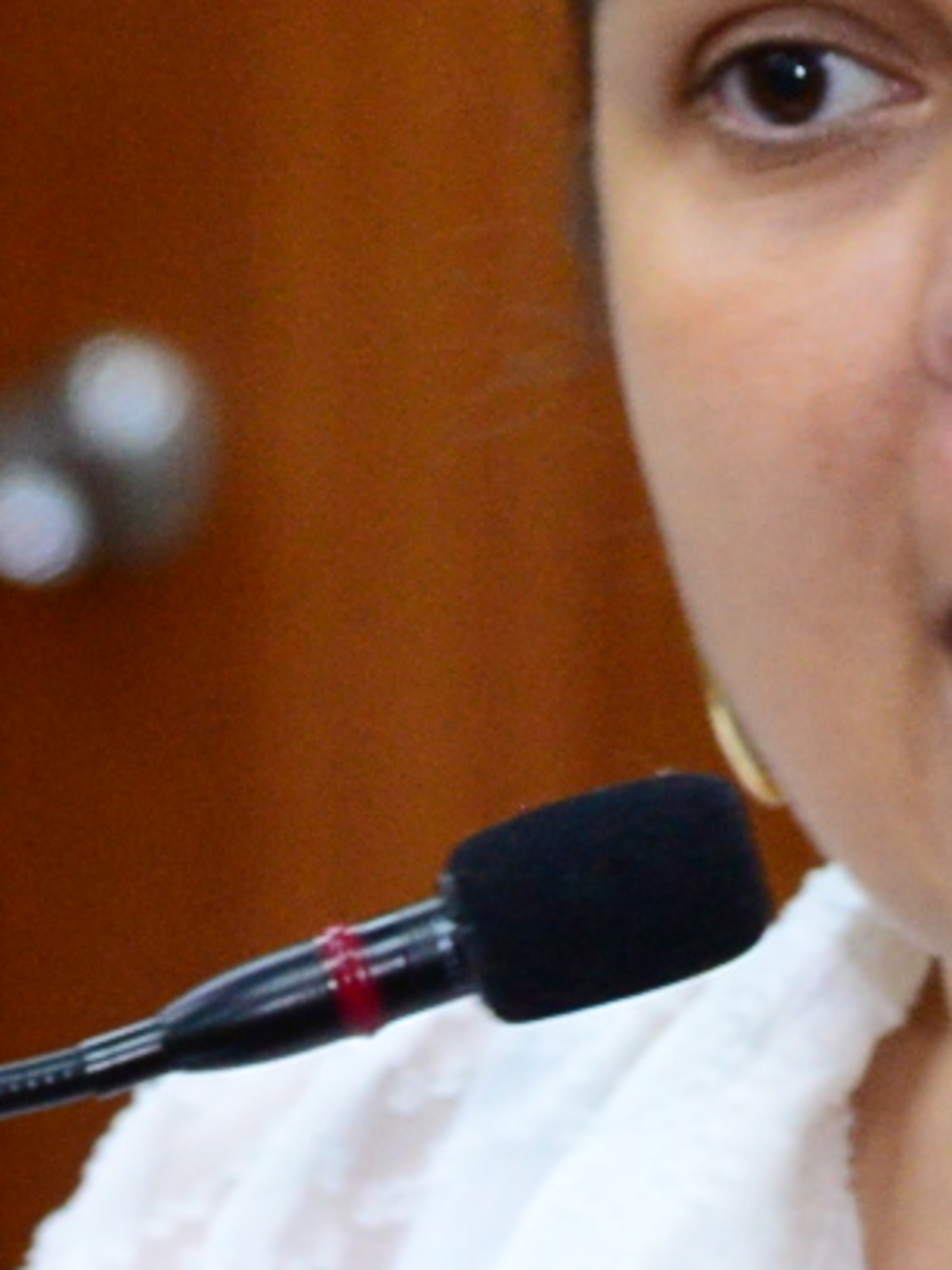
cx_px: 1030
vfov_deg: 3.2
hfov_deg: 2.4
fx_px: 22417
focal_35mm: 611
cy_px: 1585
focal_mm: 86
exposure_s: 1/60
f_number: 4.5
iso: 2000
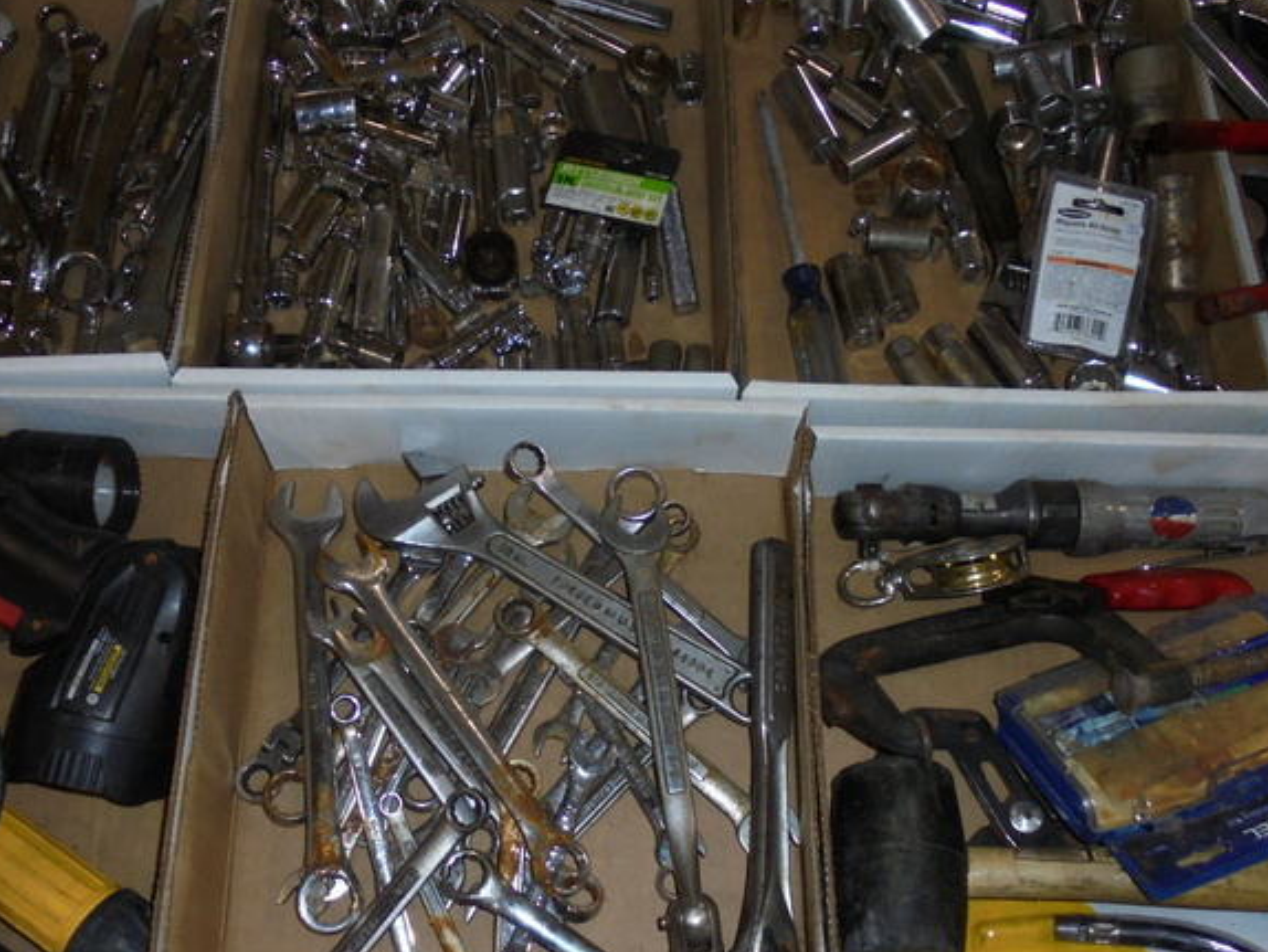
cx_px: 657
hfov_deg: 52.6
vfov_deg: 40.6
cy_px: 557
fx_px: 1283
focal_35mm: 35
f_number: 3.5
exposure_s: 1/30
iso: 200
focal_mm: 4.6
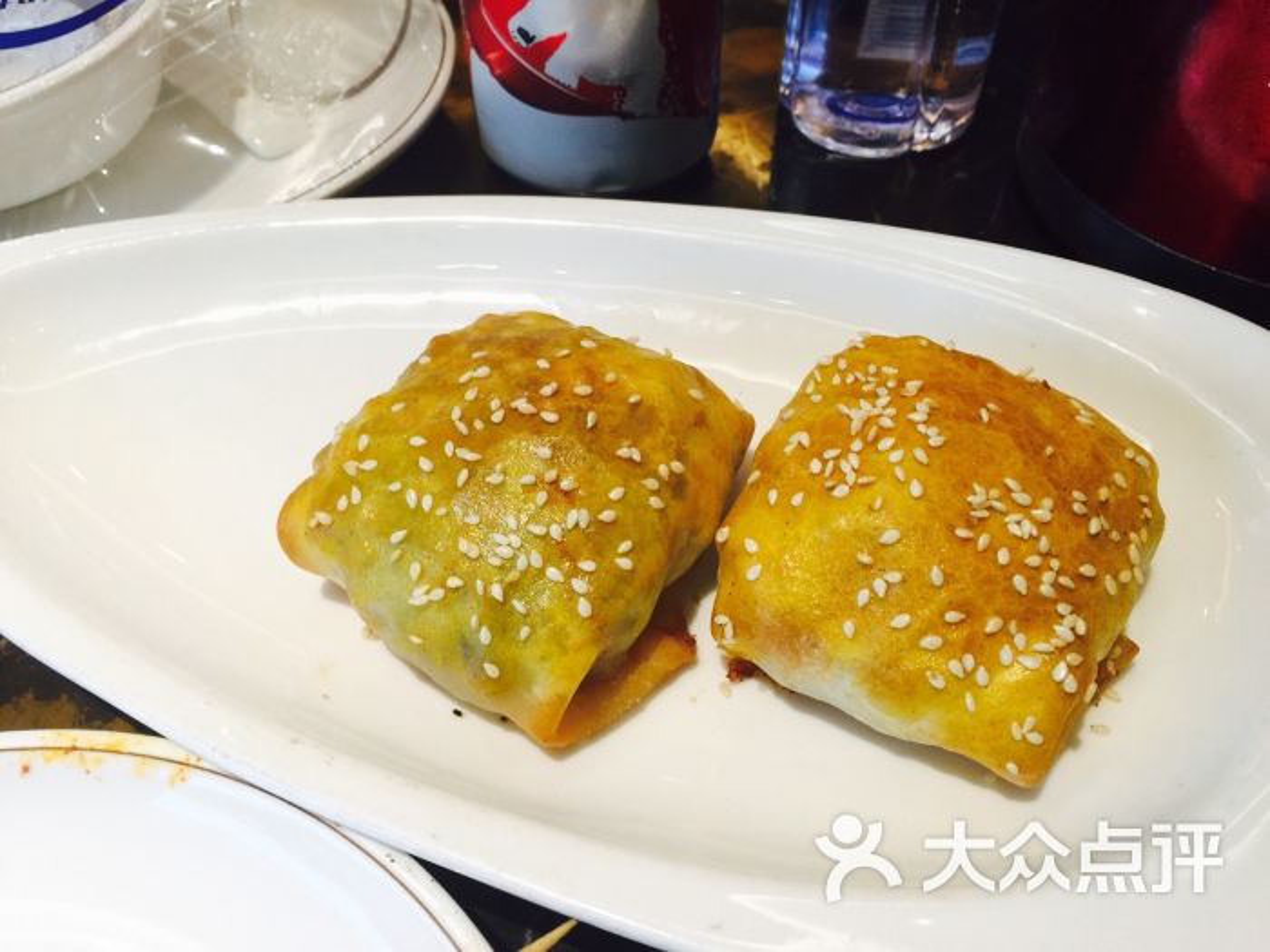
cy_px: 476
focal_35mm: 29
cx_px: 635
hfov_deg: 61.7
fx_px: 1064
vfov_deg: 48.2
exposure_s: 1/33
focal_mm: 4.15
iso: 50
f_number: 2.2
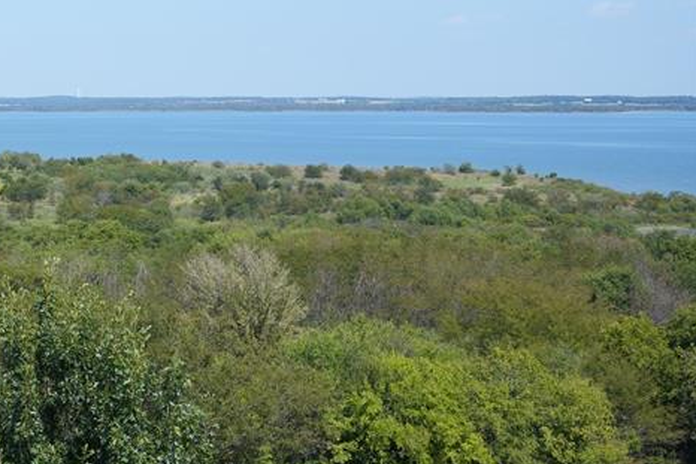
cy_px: 6
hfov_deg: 21.5
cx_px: -64
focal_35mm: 90
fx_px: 1740
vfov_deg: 15.0
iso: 160
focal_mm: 41
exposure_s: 1/1600
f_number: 3.5
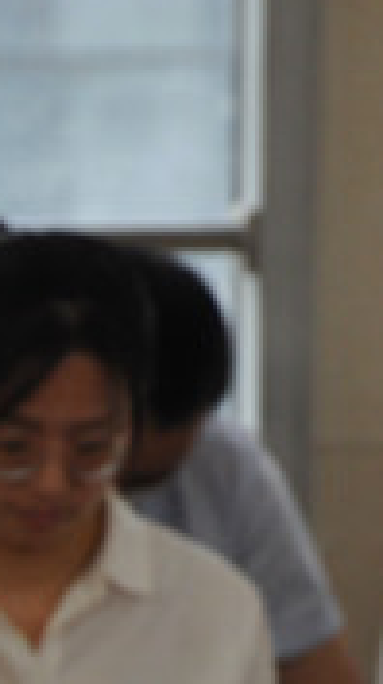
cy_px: 684
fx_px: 10132
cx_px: -317
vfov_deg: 3.9
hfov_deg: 2.2
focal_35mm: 559
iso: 560
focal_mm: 105
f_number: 5.6
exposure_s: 1/60
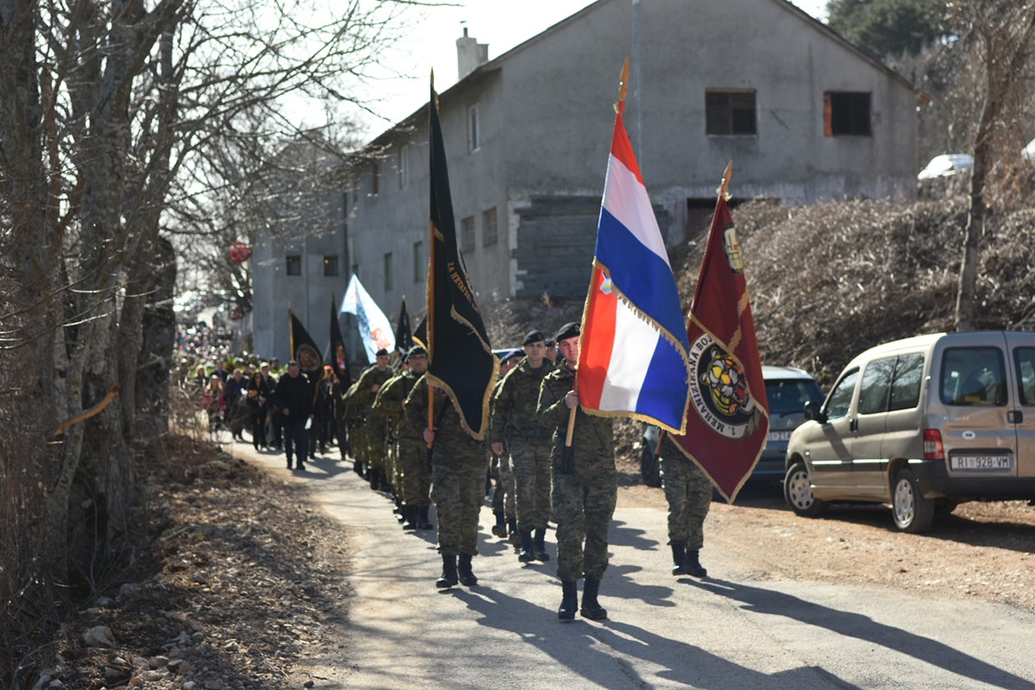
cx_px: 518
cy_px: 345
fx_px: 1639
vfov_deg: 23.8
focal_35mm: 57
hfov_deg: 35.1
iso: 400
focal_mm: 38
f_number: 3.5
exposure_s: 1/2000
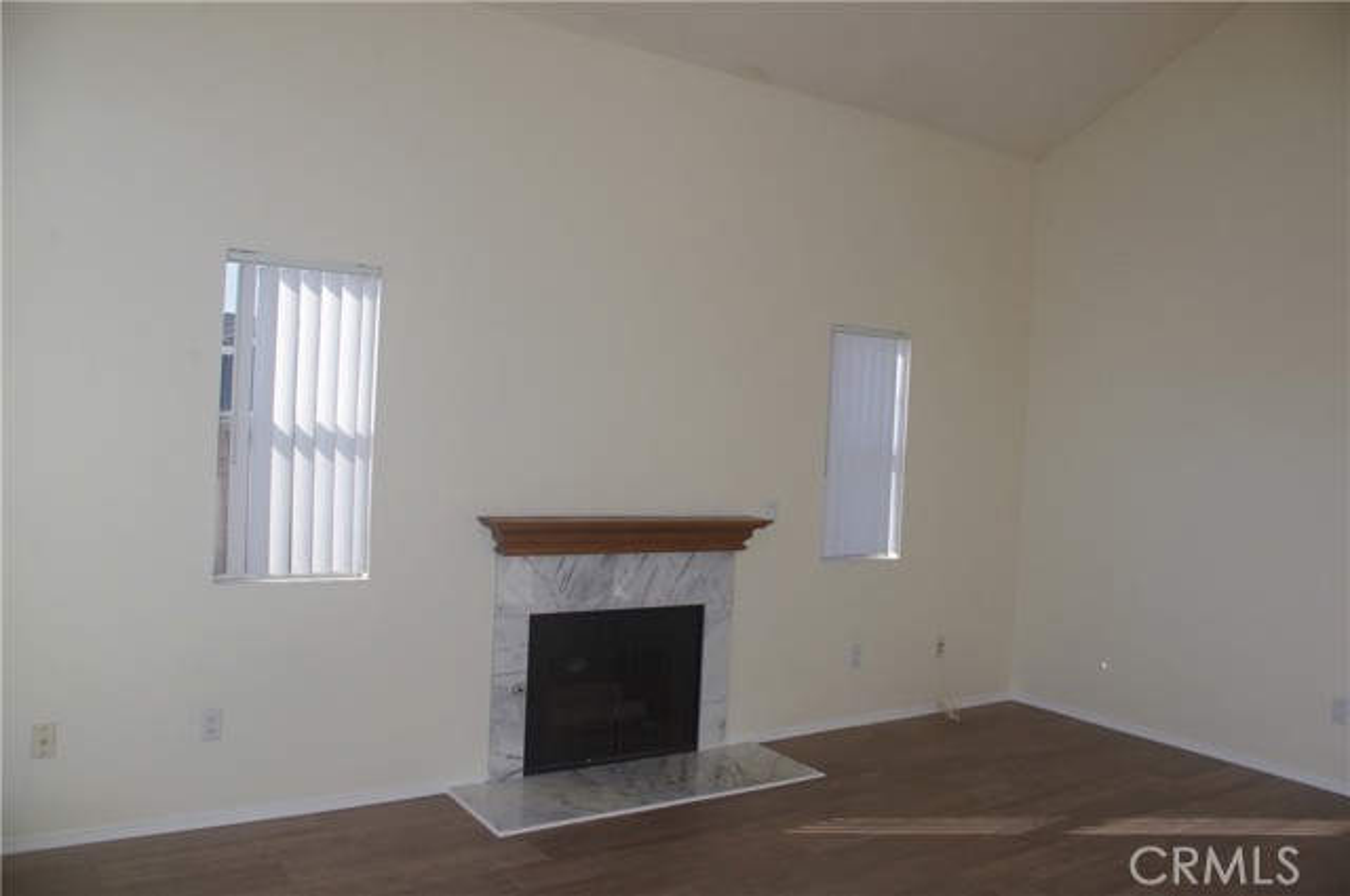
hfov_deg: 67.4
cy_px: 448
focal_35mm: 27
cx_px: 675
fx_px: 1011
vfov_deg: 47.8
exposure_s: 1/180
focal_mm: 18
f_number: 10
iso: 400
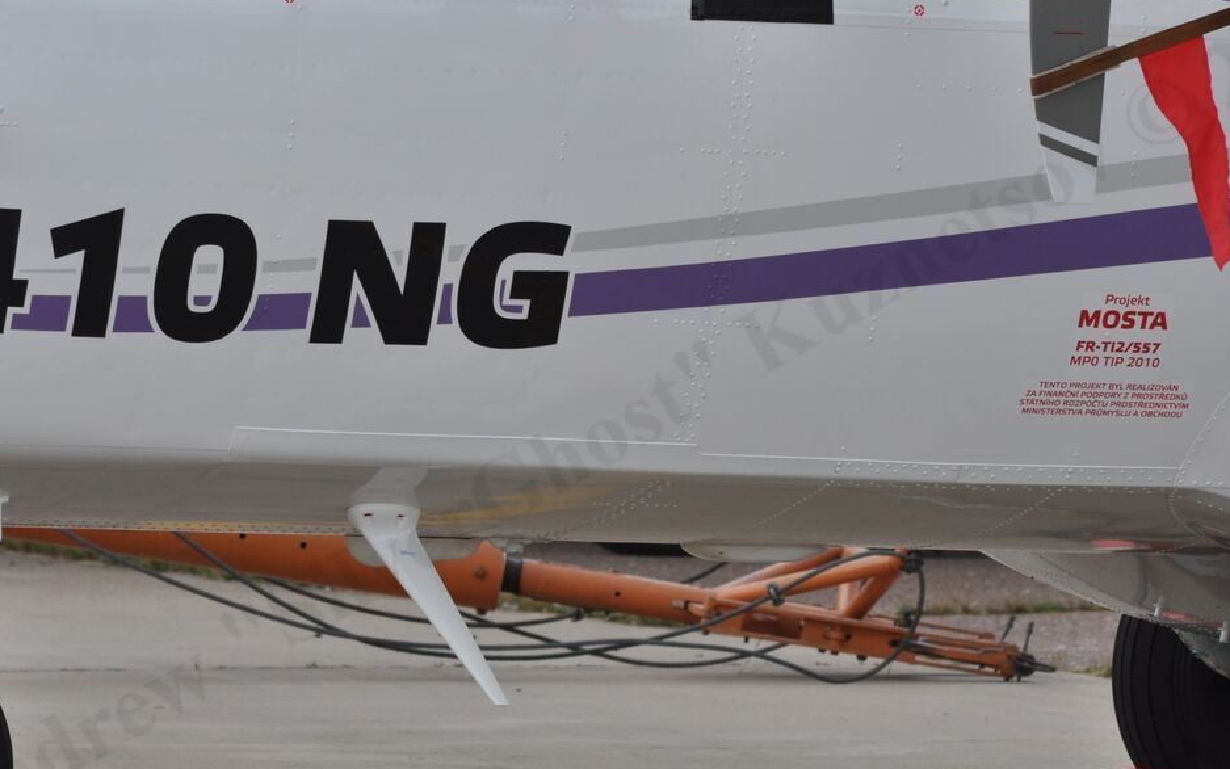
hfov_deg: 4.8
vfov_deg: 3.0
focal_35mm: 438
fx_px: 14685
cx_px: 648
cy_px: 403
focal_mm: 210
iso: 200
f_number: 8
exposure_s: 1/320
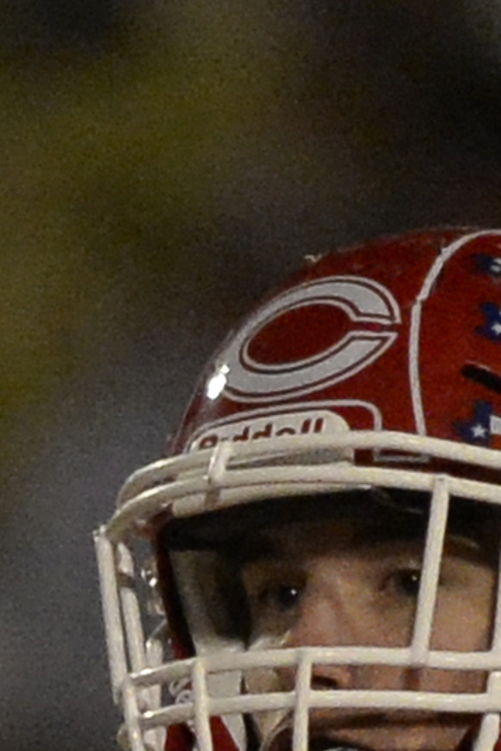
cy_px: 1337
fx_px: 23509
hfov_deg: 1.2
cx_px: 416
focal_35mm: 1127
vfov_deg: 1.8
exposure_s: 1/640
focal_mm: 300
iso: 6400
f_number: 2.8
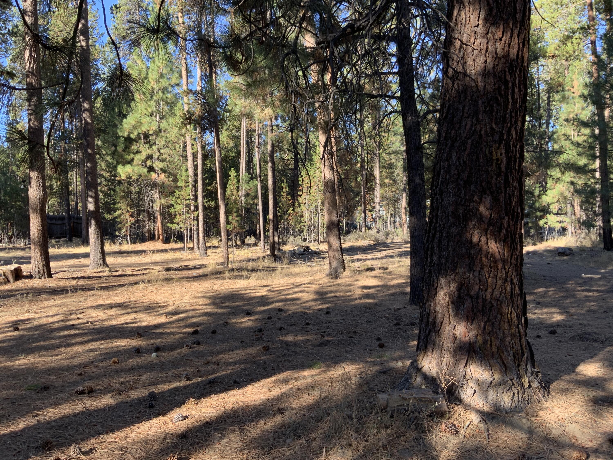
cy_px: 230
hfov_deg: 61.7
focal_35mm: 29
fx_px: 514
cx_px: 306
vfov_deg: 48.2
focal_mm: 3
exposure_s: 1/180
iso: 16
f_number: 1.8
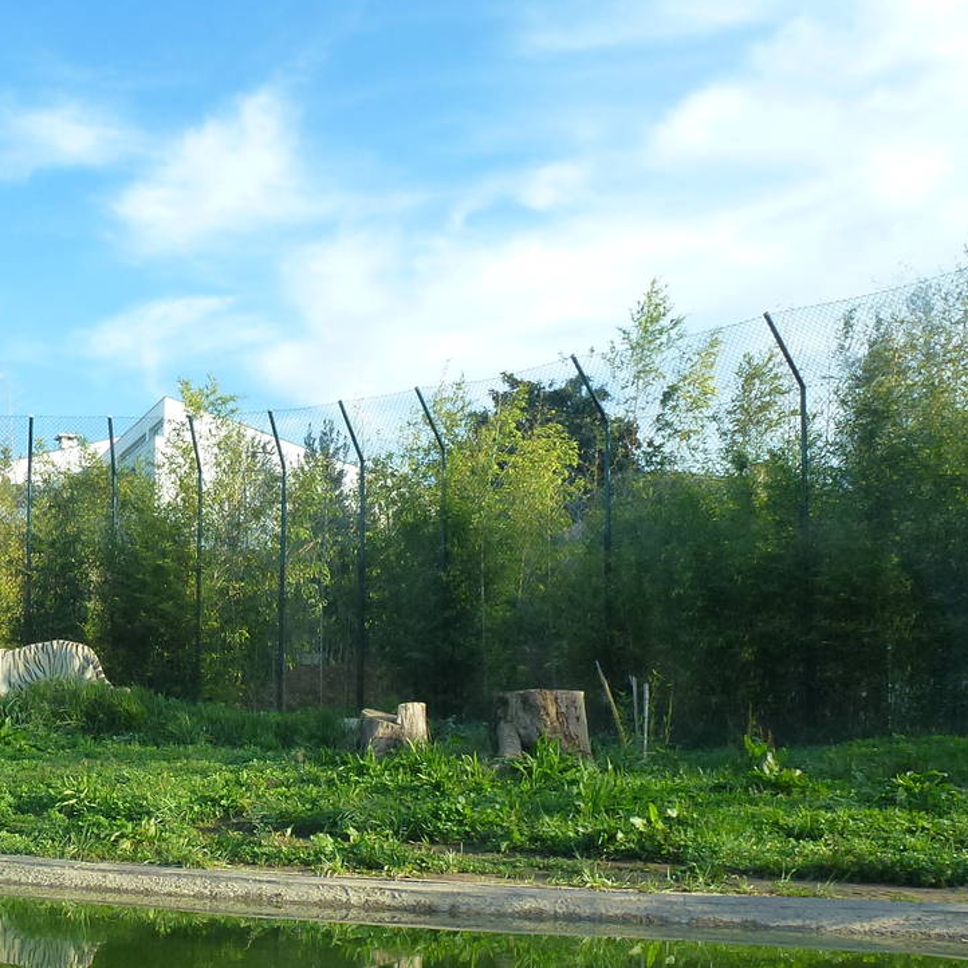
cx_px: 118
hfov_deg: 34.3
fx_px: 1487
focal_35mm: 47
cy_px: 735
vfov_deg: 35.2
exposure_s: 1/200
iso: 160
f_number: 4
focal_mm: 4.3
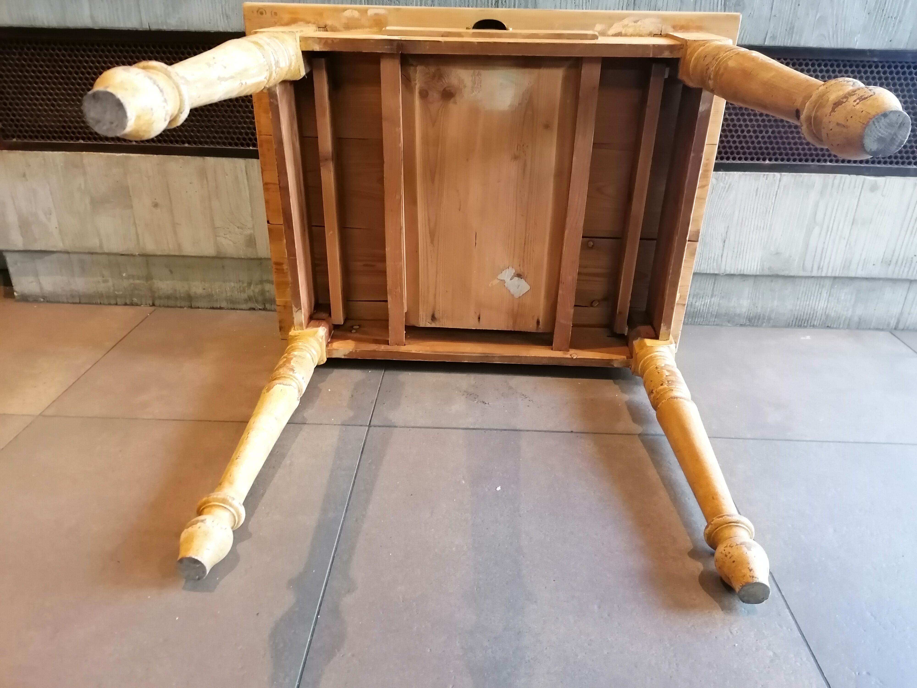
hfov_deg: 65.3
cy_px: 344
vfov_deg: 51.4
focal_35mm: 27
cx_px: 458
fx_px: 715
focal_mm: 4.75
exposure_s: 1/25
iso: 400
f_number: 1.8
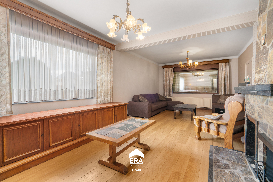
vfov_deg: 73.8
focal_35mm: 16
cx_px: 136
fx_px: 121
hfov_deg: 96.7
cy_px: 91
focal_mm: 16
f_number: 11
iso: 250
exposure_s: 1/1.67
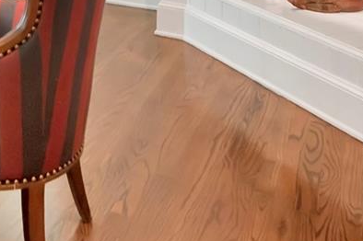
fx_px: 675
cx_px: -58
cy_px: -184
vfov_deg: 17.0
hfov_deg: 27.0
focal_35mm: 67
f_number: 7.1
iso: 1000
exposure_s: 1/15
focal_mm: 11
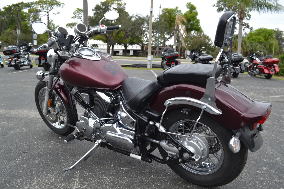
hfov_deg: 60.3
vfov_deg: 42.3
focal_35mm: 31
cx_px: 143
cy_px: 97
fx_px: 245
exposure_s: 1/125
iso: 250
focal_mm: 20
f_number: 5.6
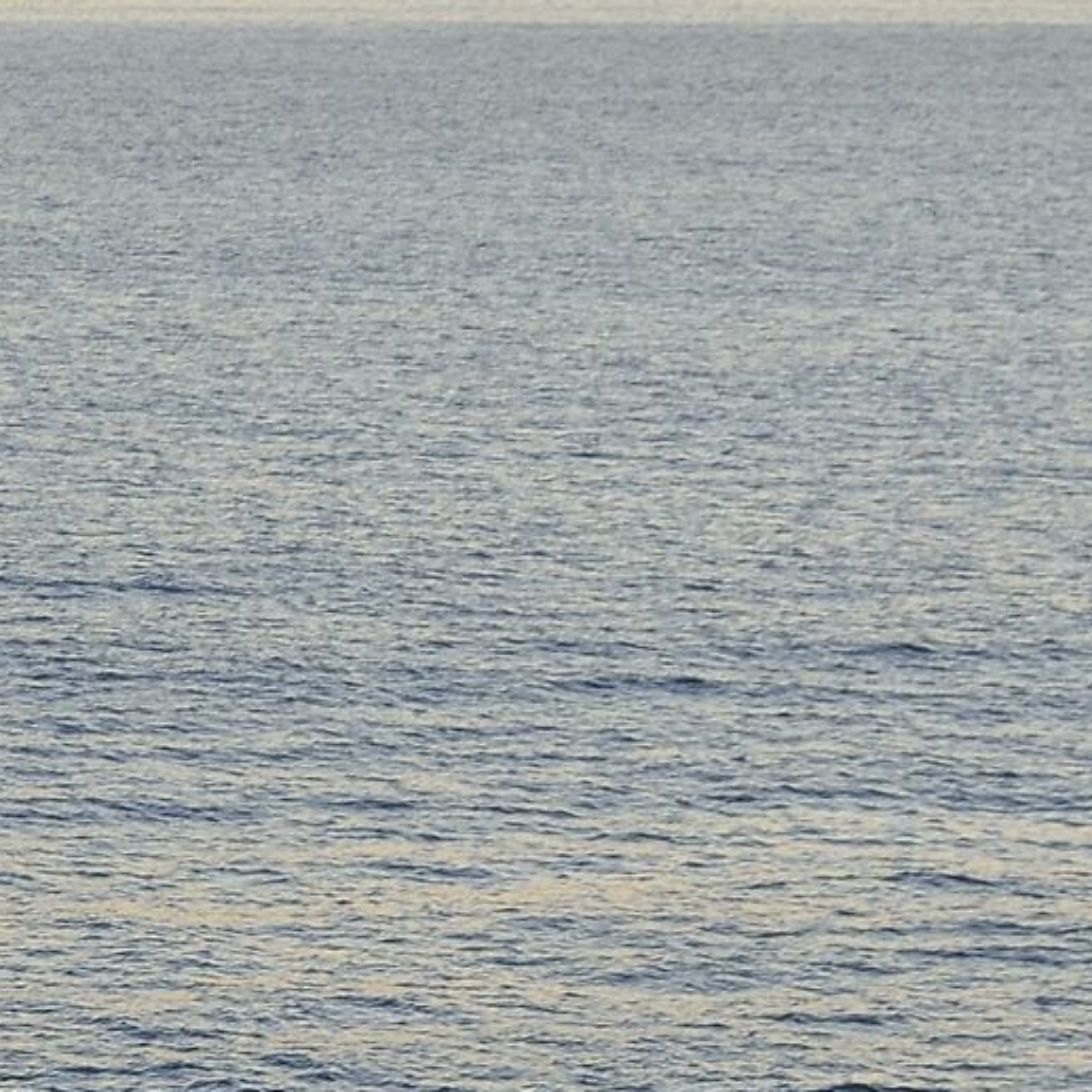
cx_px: -382
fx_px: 6745
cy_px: 881
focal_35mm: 189
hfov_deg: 9.1
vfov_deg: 9.2
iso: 100
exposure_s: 1/80
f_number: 6.3
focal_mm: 32
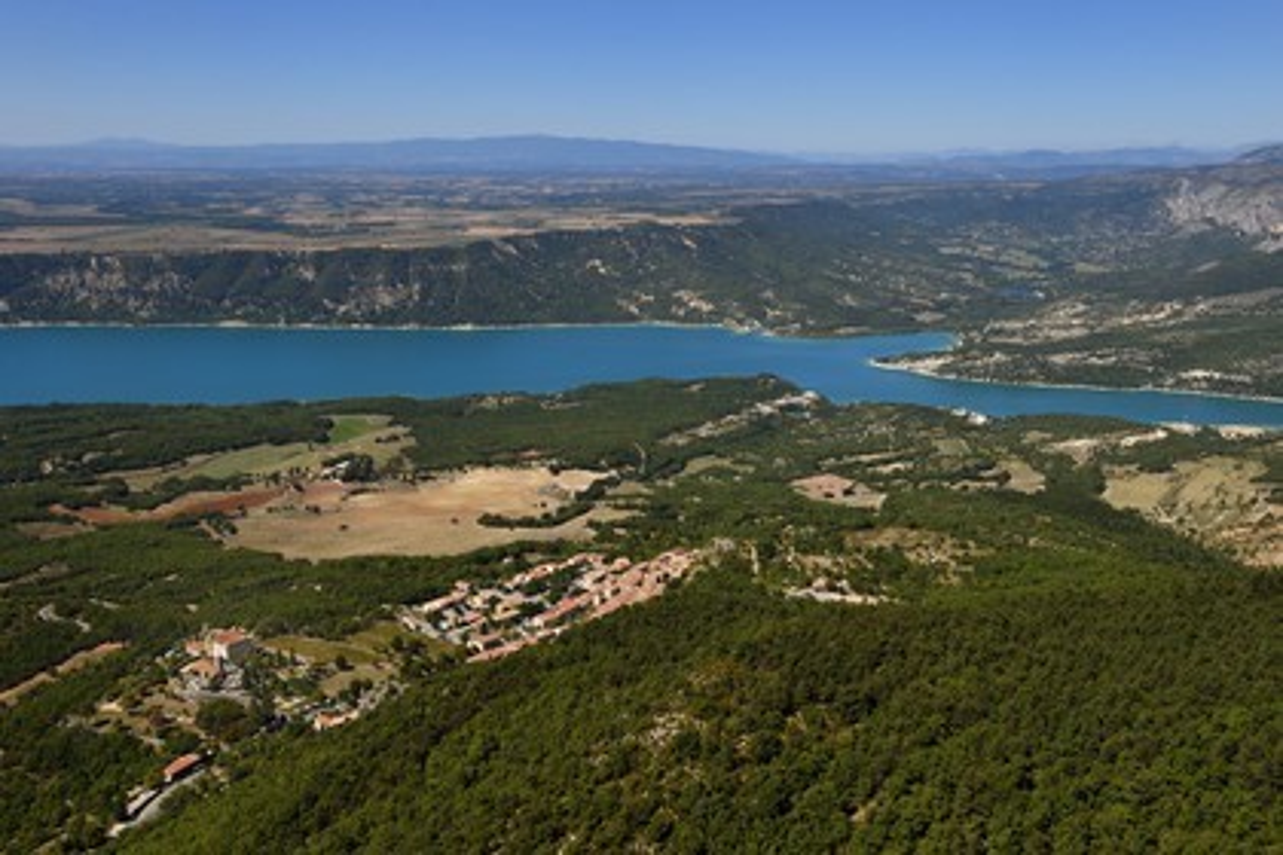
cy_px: 428
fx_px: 1247
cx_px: 642
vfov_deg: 37.9
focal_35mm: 35
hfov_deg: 54.4
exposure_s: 1/800
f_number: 11
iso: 400
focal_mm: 35
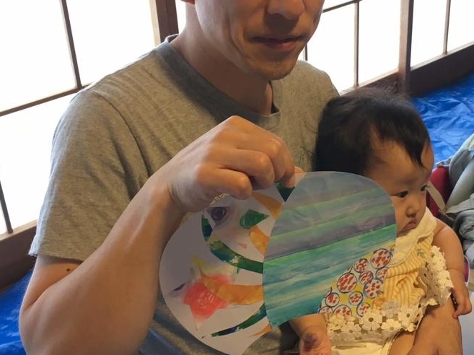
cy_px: 167
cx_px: 296
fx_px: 725
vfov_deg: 27.5
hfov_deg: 36.0
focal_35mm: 53
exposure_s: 1/33
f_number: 2.2
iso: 100
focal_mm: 4.15
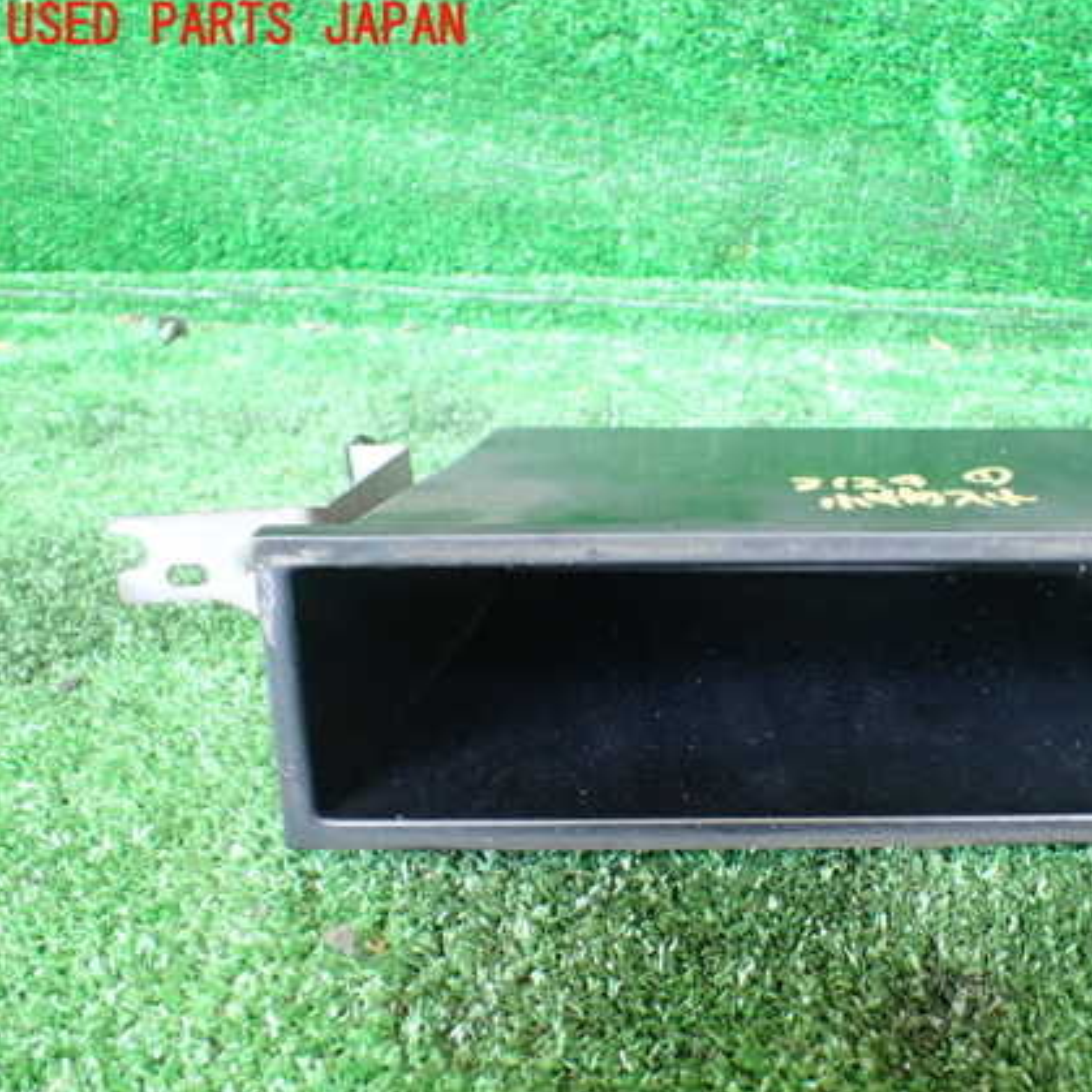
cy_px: 581
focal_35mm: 38
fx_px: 1356
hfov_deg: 42.9
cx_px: 774
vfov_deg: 43.8
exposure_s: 1/100
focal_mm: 5.4
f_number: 2.3
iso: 800
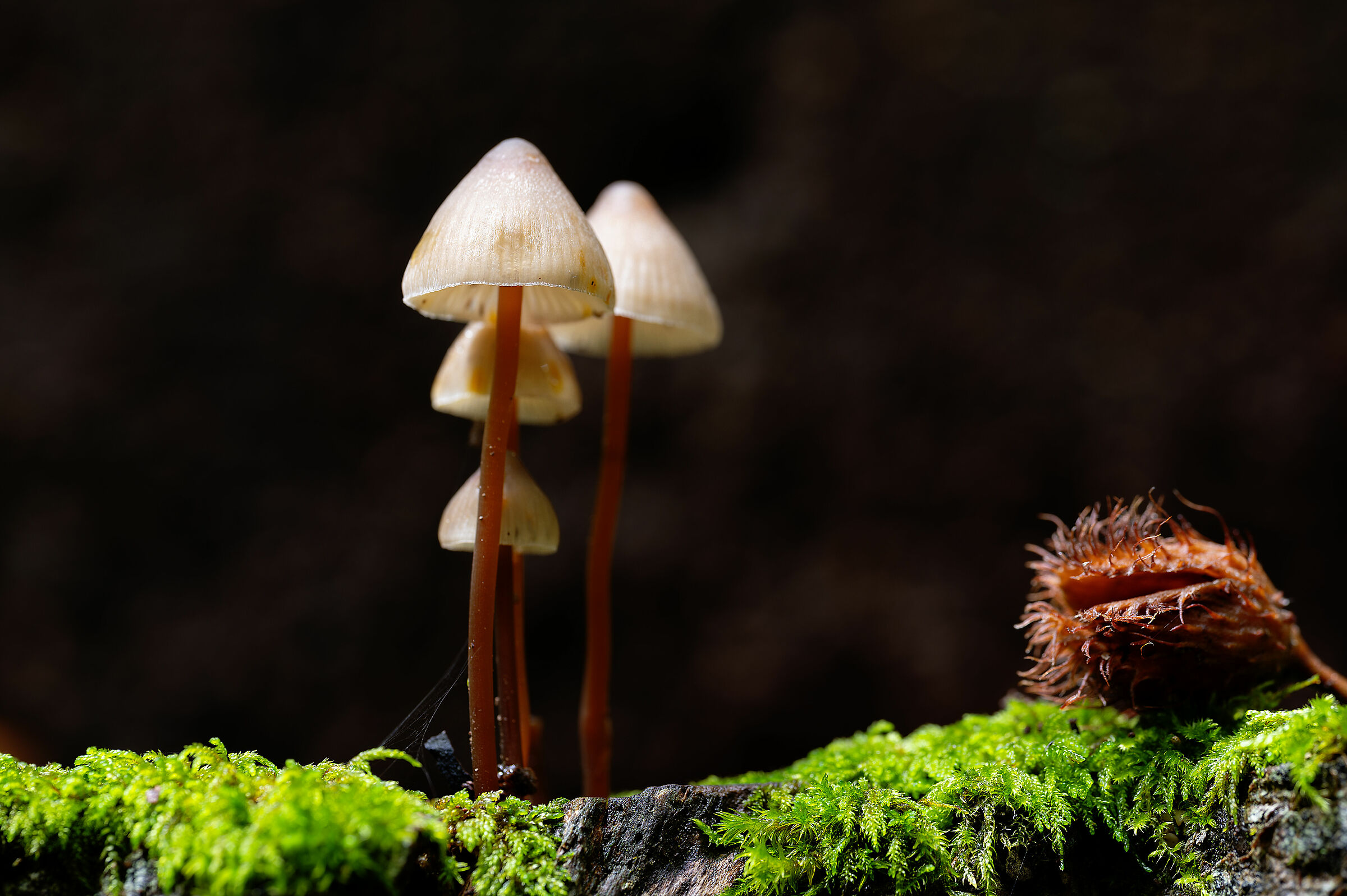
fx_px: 6731
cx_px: 674
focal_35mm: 180
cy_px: 448
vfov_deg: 7.6
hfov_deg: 11.4
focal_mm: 180
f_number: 8
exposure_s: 1.6
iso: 100
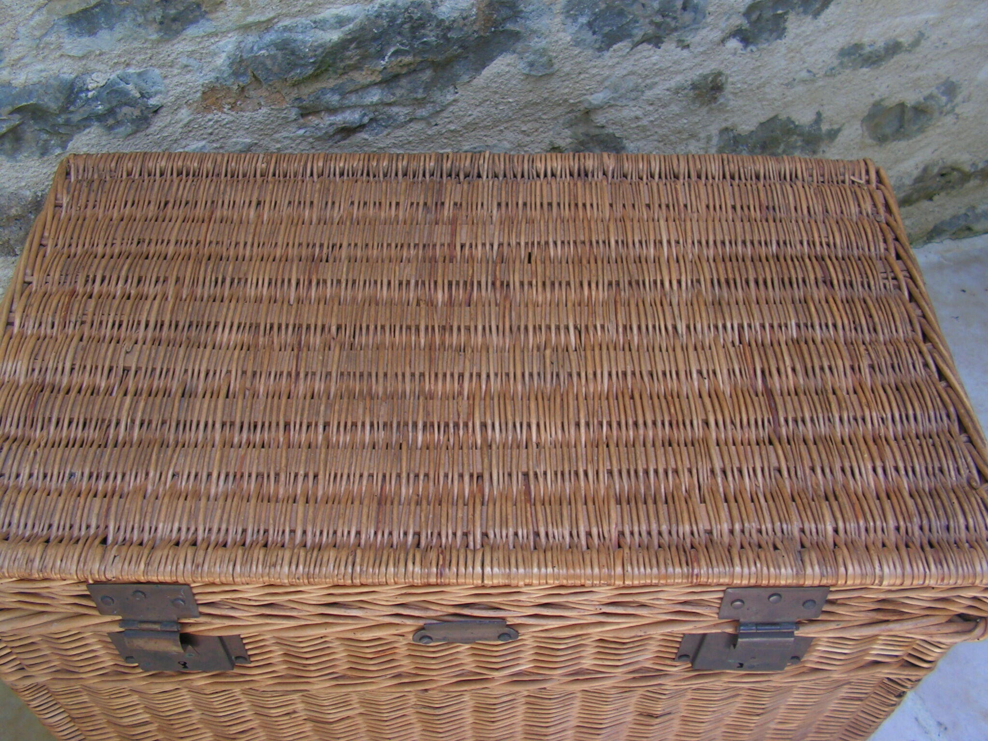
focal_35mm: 36
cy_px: 370
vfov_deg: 39.7
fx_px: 1028
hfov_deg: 51.4
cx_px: 494
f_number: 3.2
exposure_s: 1/50
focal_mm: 6
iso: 64
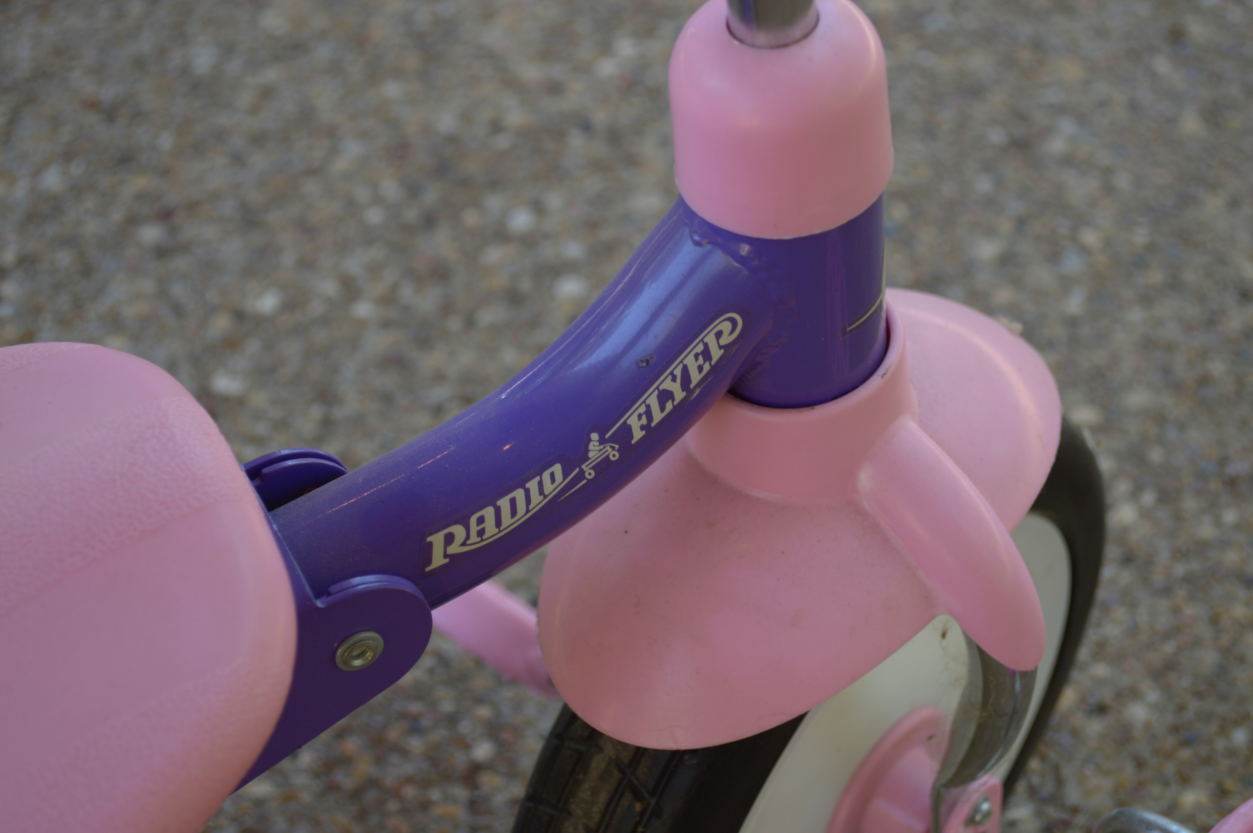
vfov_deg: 23.7
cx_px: 626
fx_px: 1982
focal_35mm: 57
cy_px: 416
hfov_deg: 35.1
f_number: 5
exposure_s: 1/40
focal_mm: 38
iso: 100
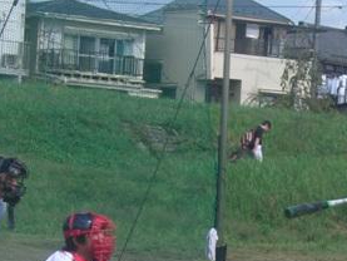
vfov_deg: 11.7
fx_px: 1264
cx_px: 217
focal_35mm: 126
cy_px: 189
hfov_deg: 15.6
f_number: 4.3
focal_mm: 16.3
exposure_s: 1/500
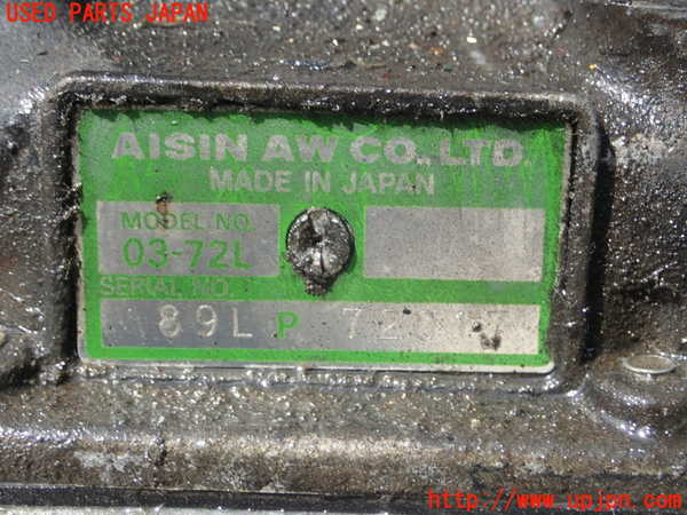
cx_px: 344
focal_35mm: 65
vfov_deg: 22.6
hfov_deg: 29.8
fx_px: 1290
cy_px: 258
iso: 100
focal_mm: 11.78
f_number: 5
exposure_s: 1/125
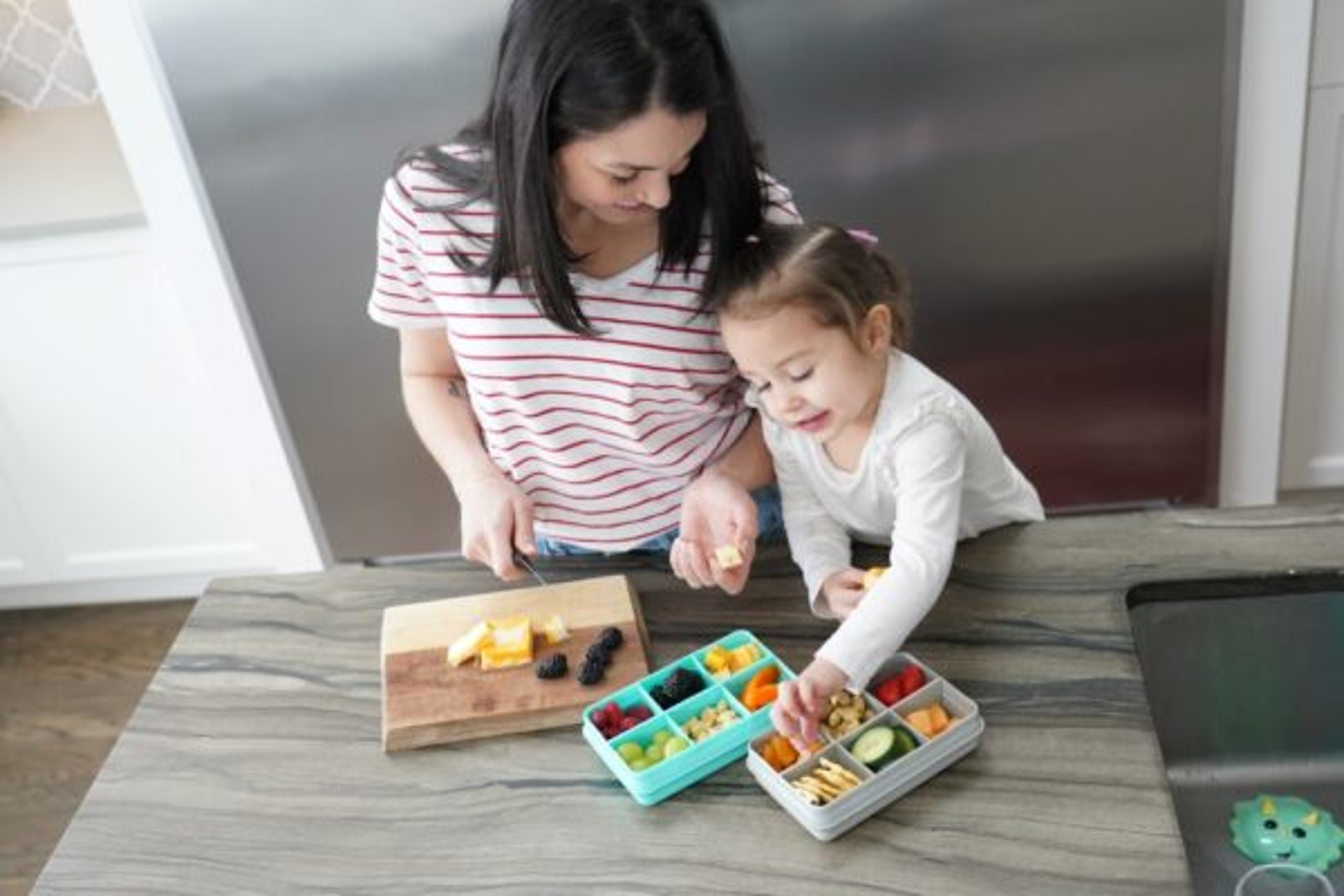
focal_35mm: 39
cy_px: 448
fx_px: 1456
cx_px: 672
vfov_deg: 34.2
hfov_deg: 49.6
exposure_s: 1/400
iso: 4000
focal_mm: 39
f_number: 4
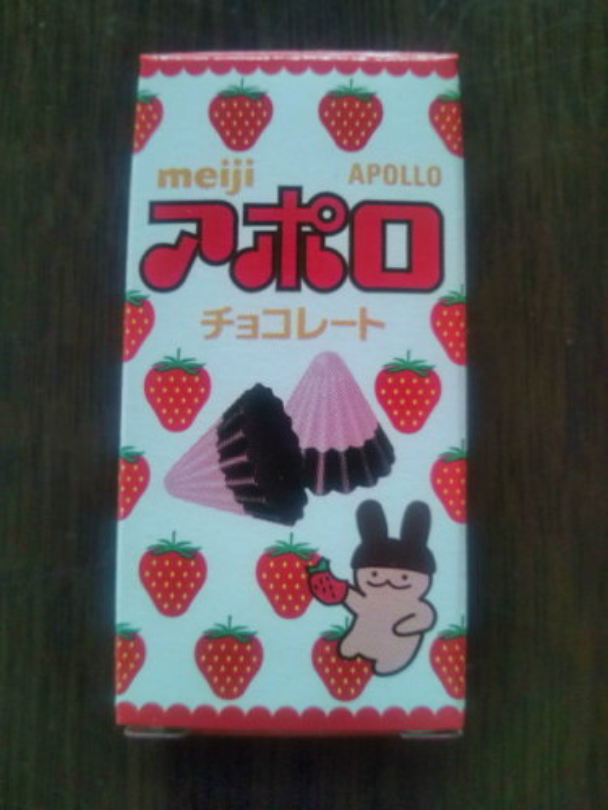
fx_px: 749
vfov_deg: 56.8
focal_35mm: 32
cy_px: 405
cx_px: 304
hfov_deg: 44.2
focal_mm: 3.3
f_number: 2.8
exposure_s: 1/40.7
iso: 64
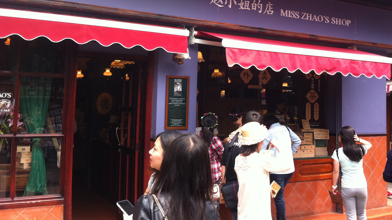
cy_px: 75
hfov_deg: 48.3
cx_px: 208
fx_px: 437
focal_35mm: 42
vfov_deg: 28.2
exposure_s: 1/156
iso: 80
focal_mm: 3.85
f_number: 2.8
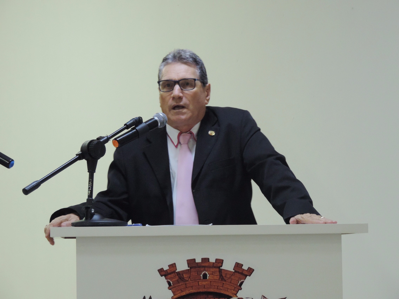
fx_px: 2305
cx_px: 200
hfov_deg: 9.9
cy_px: 150
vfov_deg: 7.4
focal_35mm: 200
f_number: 4.6
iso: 800
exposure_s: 1/25
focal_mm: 35.6
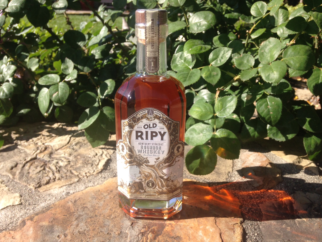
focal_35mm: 33
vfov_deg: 42.9
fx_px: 307
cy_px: 121
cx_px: 161
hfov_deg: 55.4
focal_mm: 4.12
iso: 50
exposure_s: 1/809
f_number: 2.4
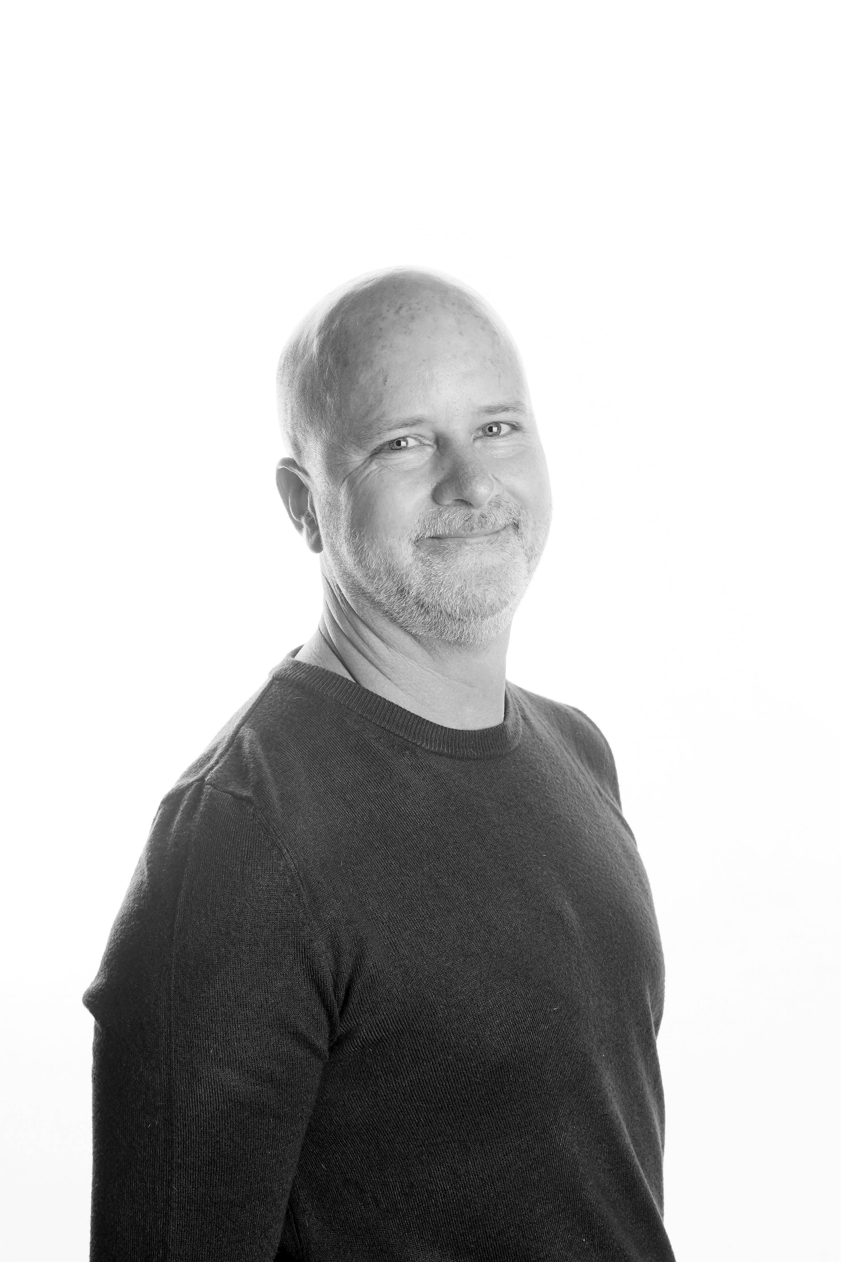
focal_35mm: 52
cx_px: 420
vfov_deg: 38.2
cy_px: 631
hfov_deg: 26.0
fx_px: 1822
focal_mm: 35
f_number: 7.1
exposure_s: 1/125
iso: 160
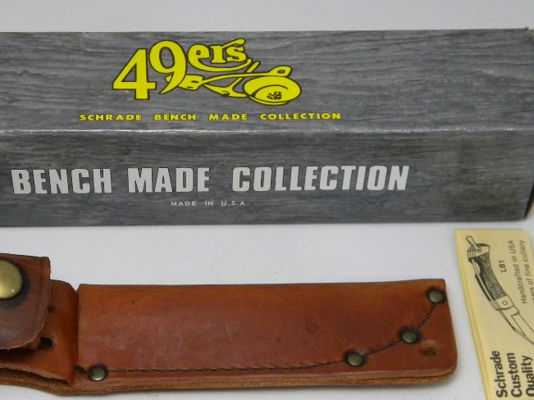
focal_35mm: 86
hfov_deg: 22.7
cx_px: 215
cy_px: 277
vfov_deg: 17.1
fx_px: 1326
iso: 400
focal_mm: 10.1
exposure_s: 1/35.2
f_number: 4.1
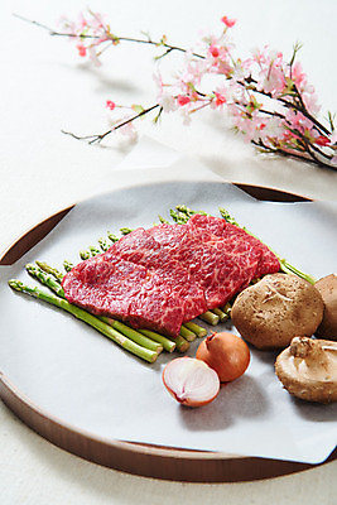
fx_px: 814
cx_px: 168
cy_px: 252
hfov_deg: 23.4
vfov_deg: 34.5
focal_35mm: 58
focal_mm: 58
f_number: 9
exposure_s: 1/125
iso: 100
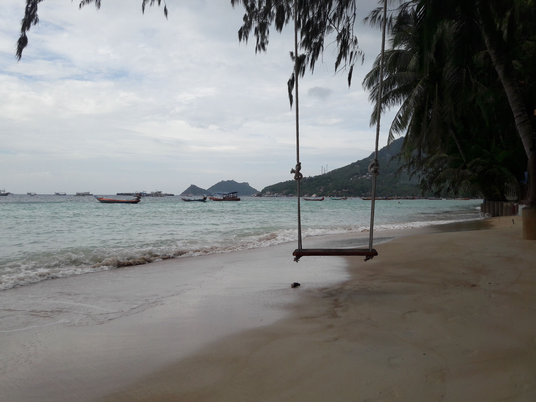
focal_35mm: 28
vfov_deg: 49.7
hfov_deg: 63.4
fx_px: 434
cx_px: 268
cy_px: 201
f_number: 1.9
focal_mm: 3.7
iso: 40
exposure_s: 1/1585
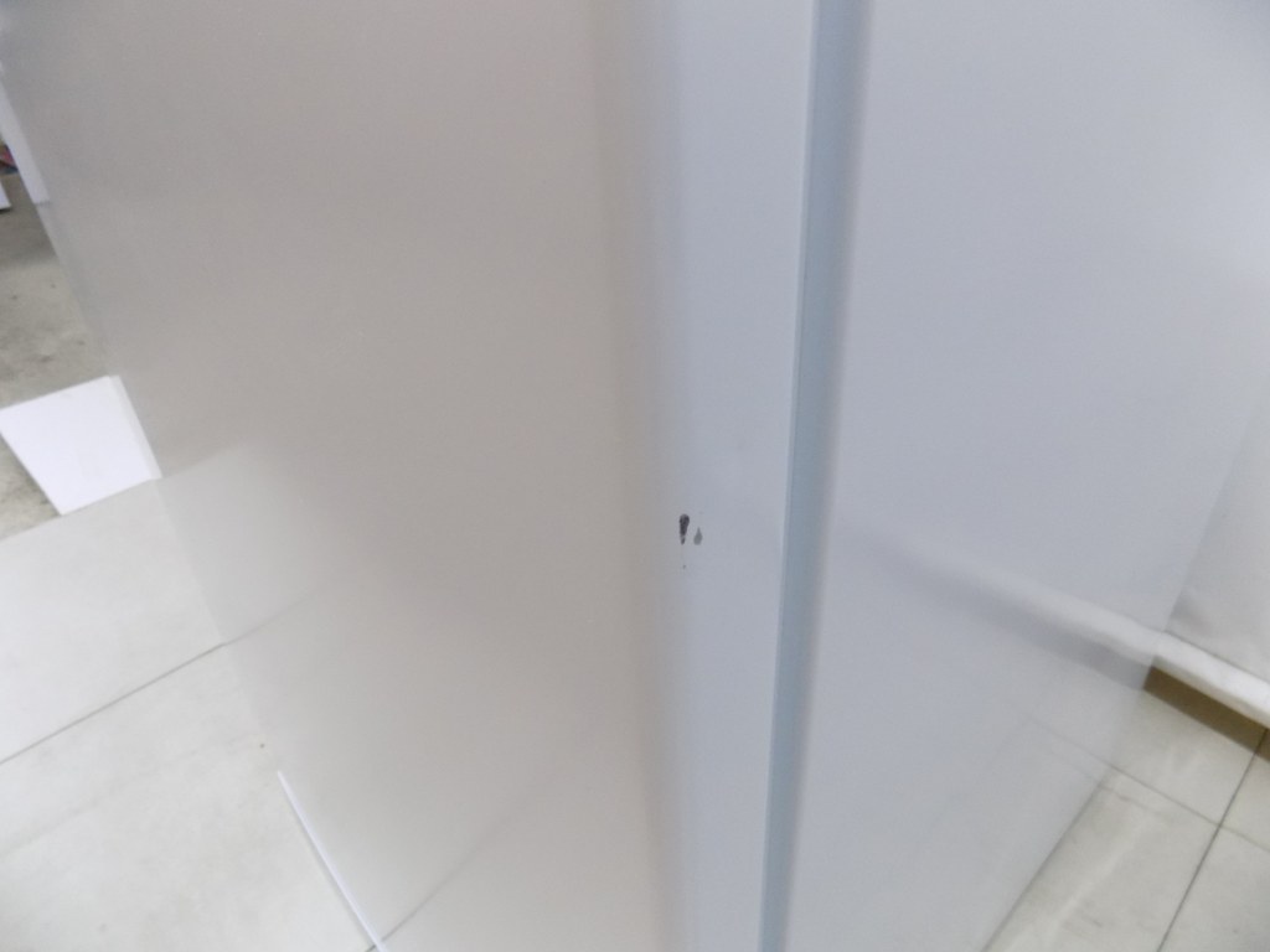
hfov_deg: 73.9
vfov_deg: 58.9
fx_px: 844
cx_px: 635
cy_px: 476
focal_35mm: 23
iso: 250
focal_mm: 4
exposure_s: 1/30
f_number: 3.1
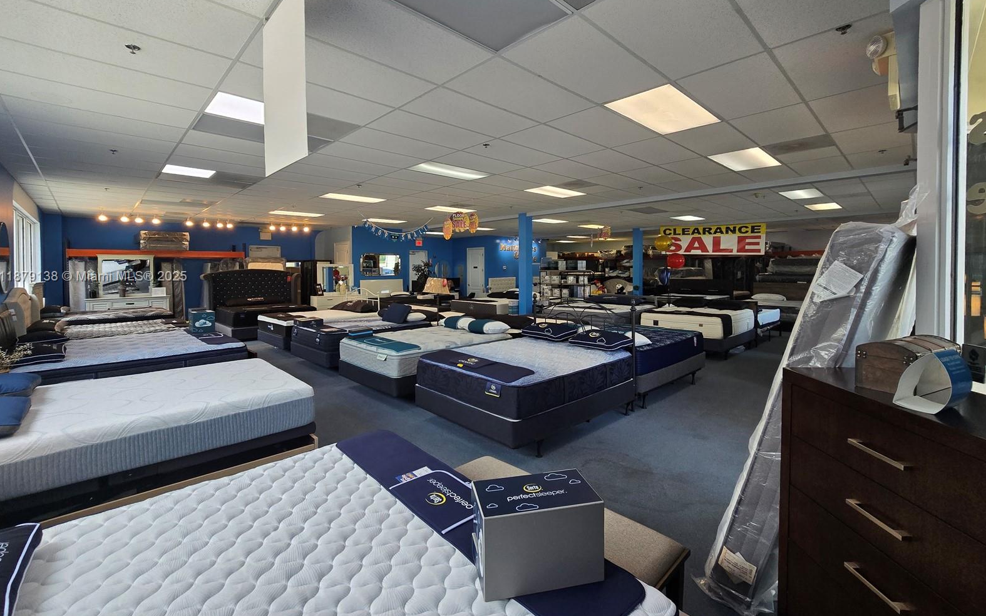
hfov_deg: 105.3
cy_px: 277
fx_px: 376
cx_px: 488
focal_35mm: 14
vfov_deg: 78.4
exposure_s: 1/120
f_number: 2.2
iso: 100
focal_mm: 2.2
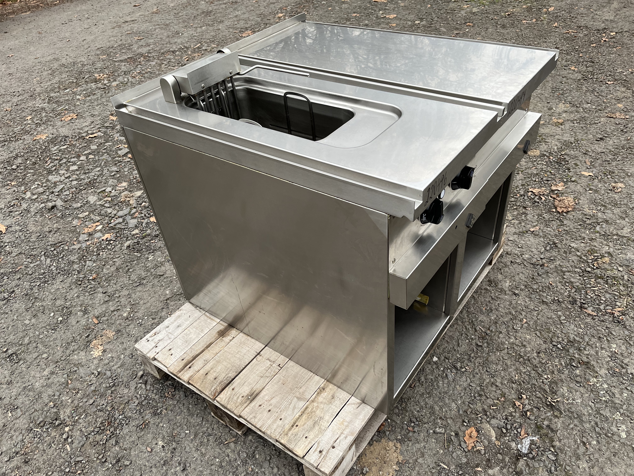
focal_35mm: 26
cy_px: 238
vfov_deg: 53.1
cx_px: 317
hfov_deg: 67.3
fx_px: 476
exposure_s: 1/121
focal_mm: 5.1
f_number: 1.6
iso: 125
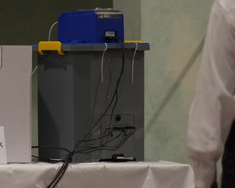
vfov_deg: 3.9
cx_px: -16
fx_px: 2788
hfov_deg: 4.8
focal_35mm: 401
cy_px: 54
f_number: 3.2
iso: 1250
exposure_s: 1/50
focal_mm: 164
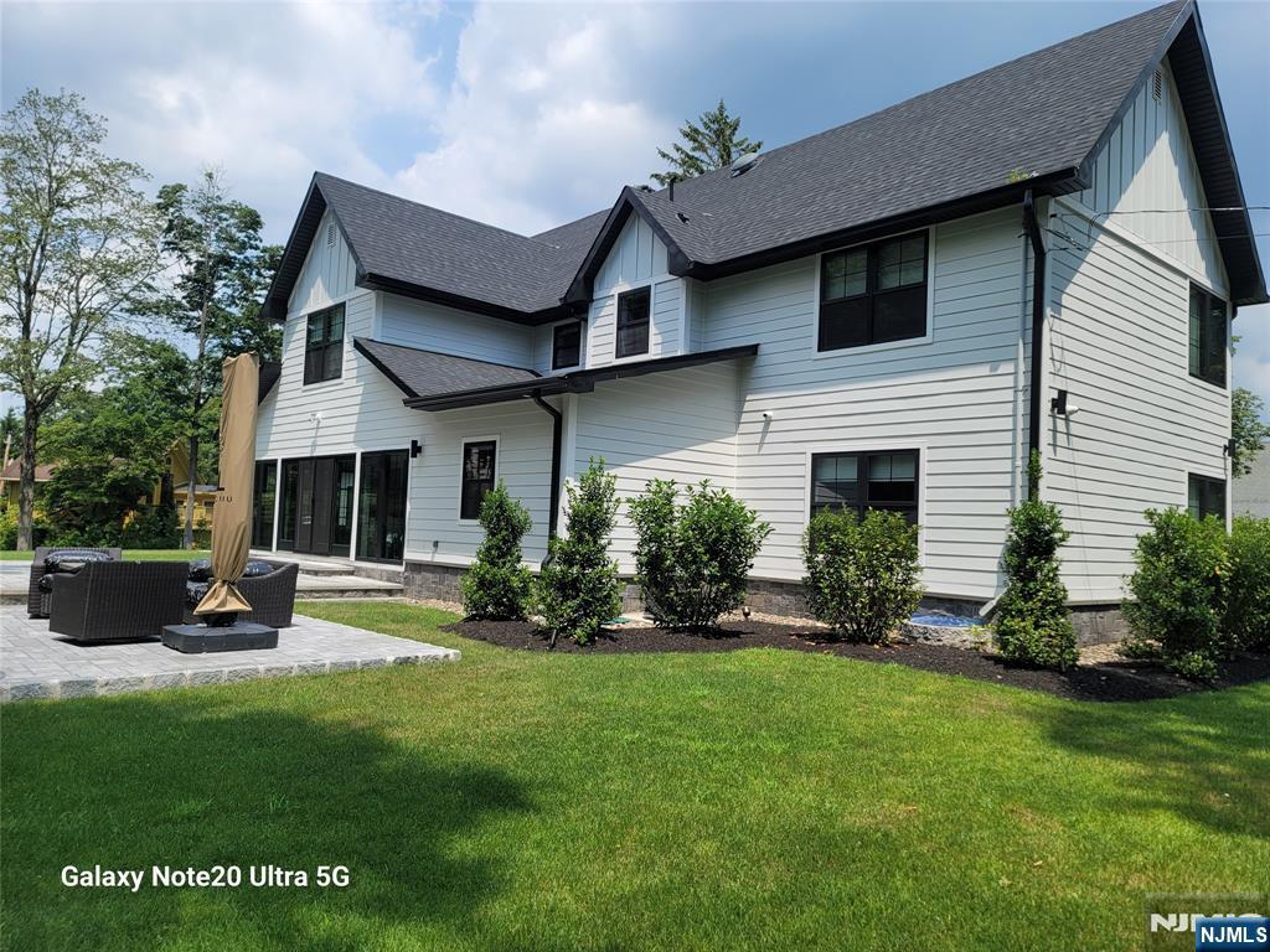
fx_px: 917
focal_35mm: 25
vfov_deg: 54.9
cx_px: 635
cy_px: 476
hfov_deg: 69.4
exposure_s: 1/880
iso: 20
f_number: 1.8
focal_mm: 7
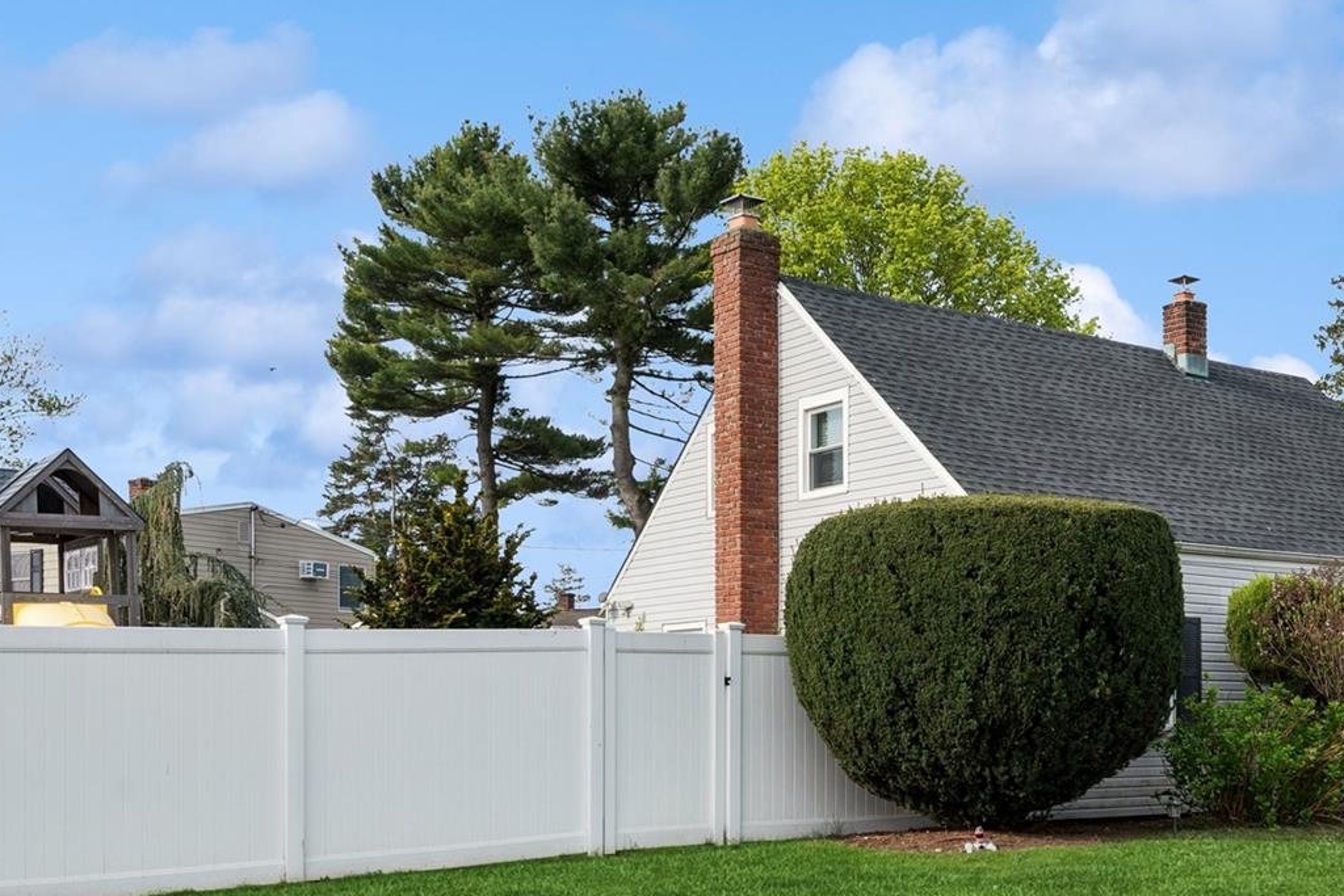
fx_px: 1643
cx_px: 929
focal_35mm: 44
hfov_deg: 43.7
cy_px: 596
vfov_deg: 30.3
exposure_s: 1/160
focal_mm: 22
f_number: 9
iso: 200
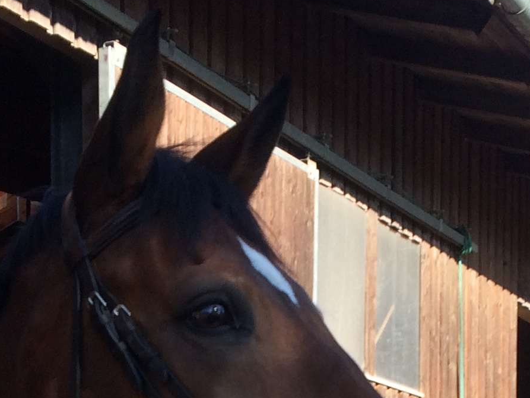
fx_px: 1623
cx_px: 225
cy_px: 652
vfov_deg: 13.0
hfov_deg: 18.5
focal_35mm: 106
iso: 32
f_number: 2.2
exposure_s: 1/570
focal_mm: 4.15
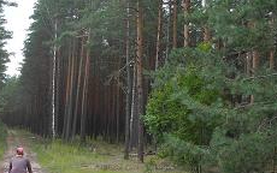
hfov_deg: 30.4
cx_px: 61
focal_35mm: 66
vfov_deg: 19.7
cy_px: 114
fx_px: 498
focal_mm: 6
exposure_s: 1/160
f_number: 2.8
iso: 100
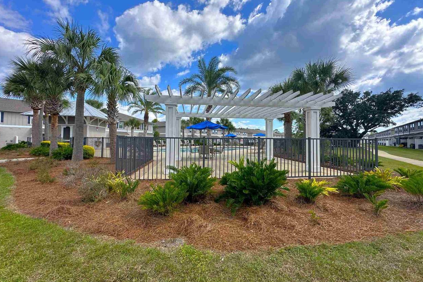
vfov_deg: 77.2
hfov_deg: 100.4
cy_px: 134
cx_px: 209
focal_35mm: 15
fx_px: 176
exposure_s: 1/1401
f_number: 2.2
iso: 50
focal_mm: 2.22
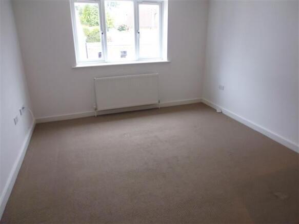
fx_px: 207
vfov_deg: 56.8
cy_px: 112
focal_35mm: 24
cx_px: 150
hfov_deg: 71.6
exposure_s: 1/60
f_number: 2.8
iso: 320
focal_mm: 4.3
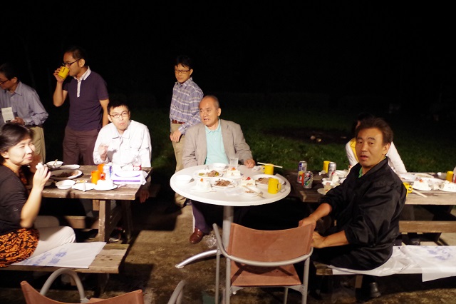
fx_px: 342
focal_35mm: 27
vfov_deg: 47.9
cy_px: 152
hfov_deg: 67.4
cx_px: 228
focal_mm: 18
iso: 3200
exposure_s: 1/25
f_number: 3.5
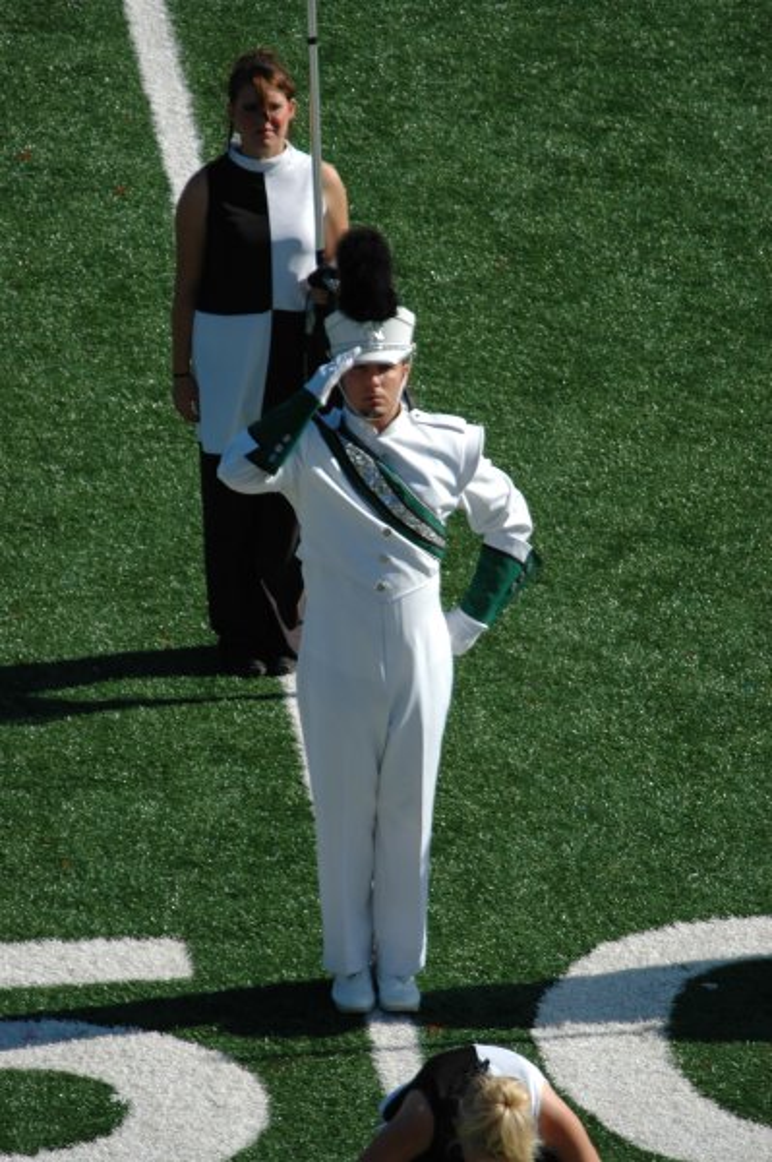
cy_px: 581
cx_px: 386
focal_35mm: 600
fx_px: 19332
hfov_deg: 2.3
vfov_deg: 3.4
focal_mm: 400
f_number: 5.6
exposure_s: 1/1000
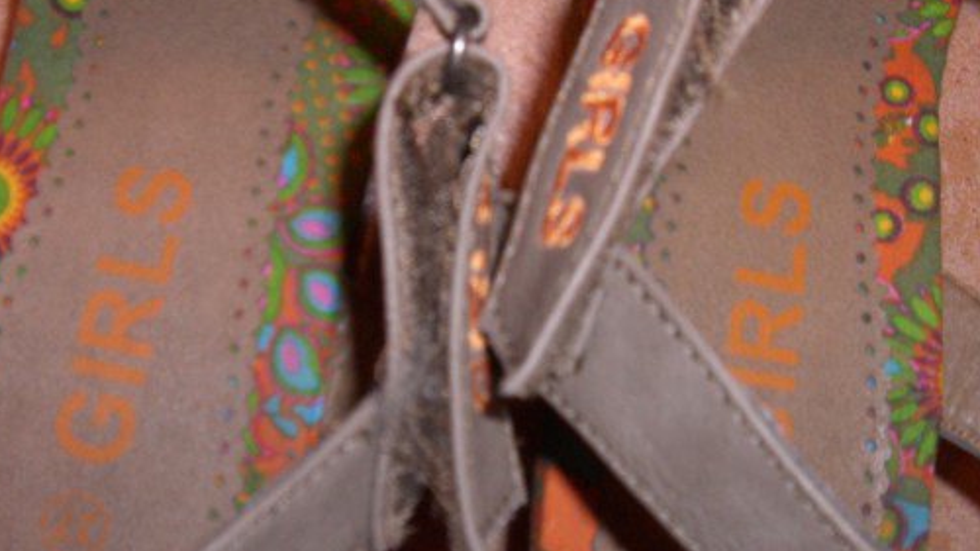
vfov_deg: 22.6
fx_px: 1377
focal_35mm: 53
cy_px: 300
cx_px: 512
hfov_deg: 39.2
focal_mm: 6.2
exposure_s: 1/60
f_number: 2.7
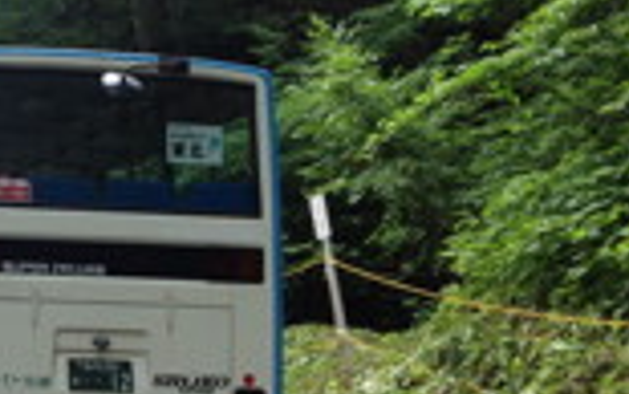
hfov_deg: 22.5
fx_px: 1475
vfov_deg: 15.2
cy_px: 244
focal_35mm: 86
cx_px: -85
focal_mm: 4.28
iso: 100
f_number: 2.4
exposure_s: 1/120
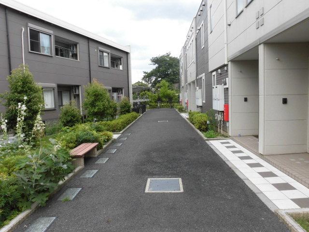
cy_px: 116
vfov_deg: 56.8
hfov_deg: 71.6
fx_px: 214
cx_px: 154
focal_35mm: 24
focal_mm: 4.3
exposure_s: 1/400
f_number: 3.1
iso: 100
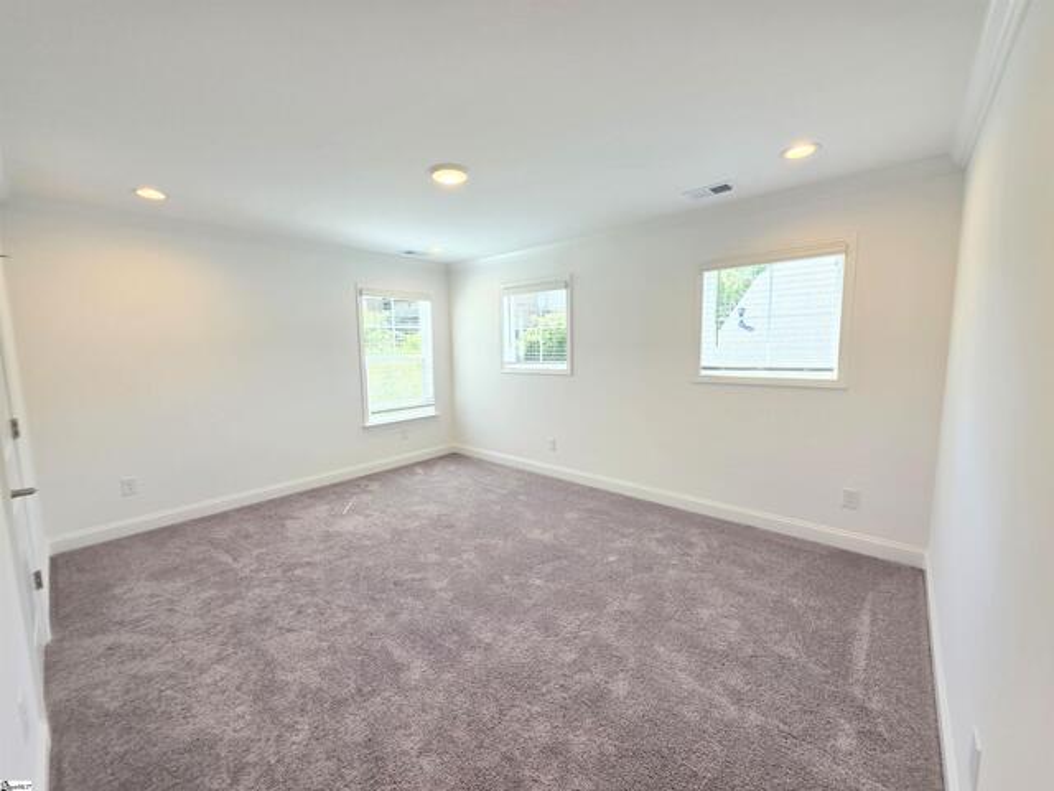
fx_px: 396
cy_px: 396
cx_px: 527
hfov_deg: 106.2
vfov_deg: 89.9
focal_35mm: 13
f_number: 1.9
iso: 40
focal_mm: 2.2
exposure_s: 1/154
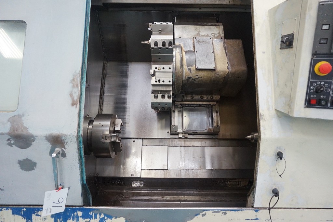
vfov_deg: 53.1
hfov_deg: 73.7
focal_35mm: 24
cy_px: 111
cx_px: 166
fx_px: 222
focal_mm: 16
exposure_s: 1/160
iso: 2000
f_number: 3.5
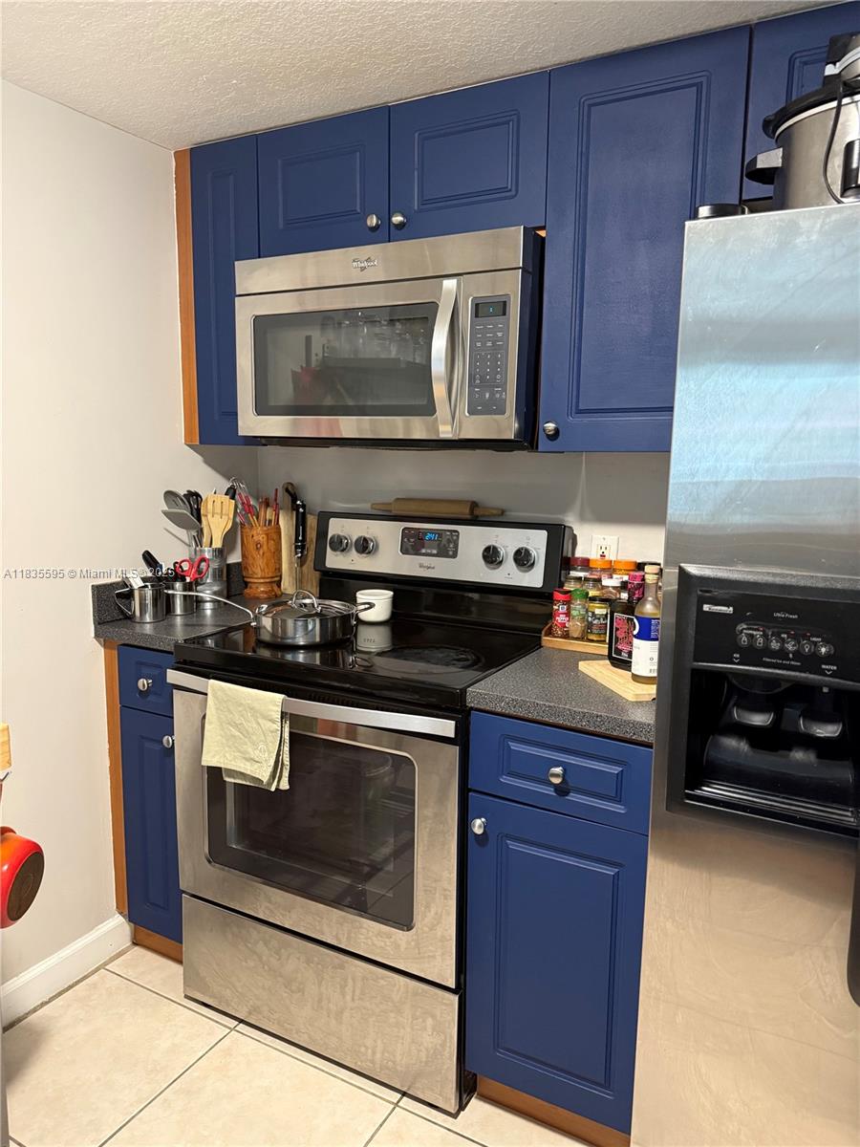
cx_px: 430
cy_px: 574
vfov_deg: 71.6
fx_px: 795
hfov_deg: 56.8
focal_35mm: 24
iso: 640
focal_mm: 6.76
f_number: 1.78
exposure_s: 1/40
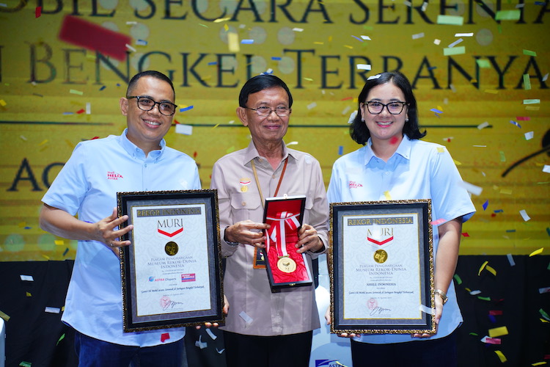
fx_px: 1146
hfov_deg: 27.0
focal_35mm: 75
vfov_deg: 18.2
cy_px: 184
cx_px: 275
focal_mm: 75
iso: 800
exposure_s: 1/200
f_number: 2.8
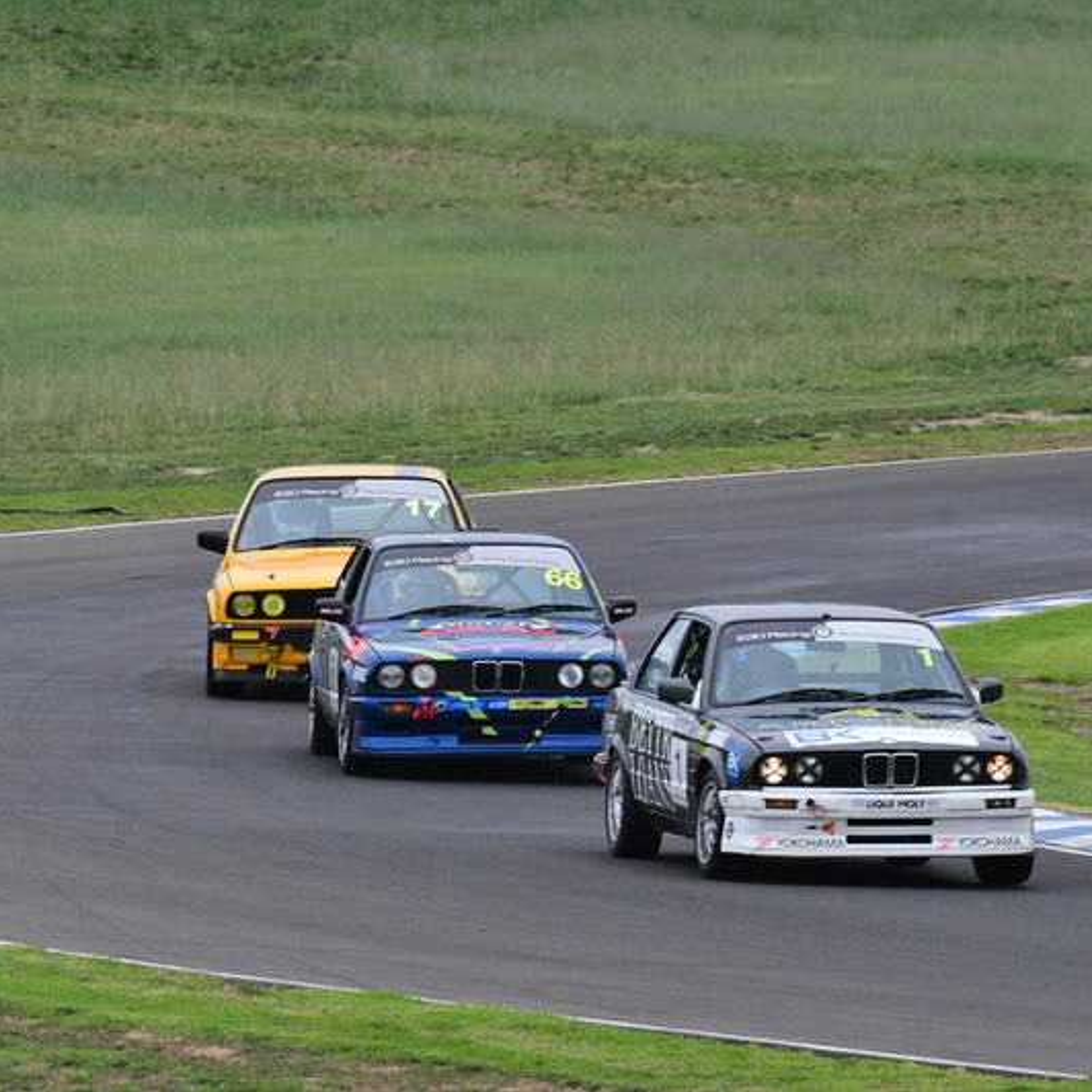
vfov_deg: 2.2
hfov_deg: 2.2
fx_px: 28766
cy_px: 546
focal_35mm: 806
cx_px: 519
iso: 2000
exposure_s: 1/640
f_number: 9
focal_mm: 420
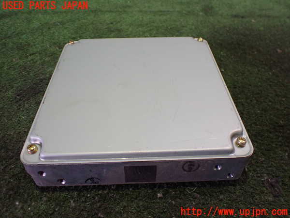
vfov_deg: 46.8
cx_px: 145
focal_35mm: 30
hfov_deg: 60.0
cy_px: 109
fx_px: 251
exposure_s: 1/100
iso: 800
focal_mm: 5.4
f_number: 2.3
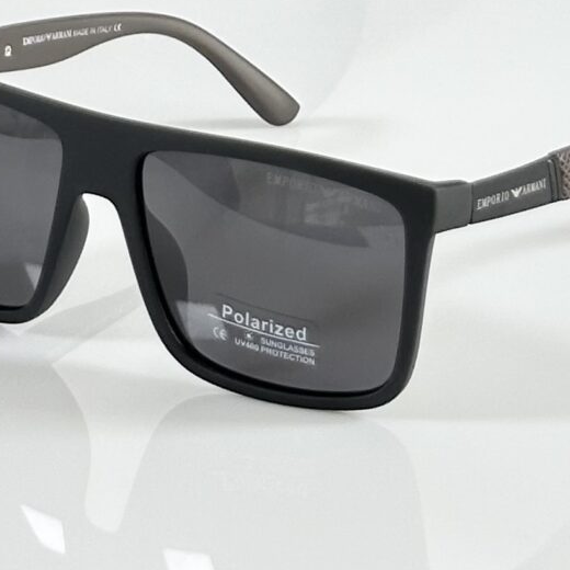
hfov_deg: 8.4
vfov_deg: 7.9
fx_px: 3894
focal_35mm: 209
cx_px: 184
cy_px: -639
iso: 64
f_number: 1.78
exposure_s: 1/100
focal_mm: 6.86
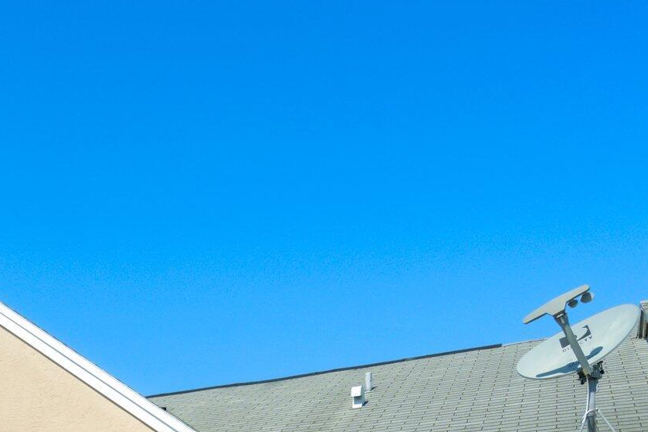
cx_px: 58
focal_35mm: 47
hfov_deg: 38.8
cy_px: 526
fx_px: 846
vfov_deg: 25.5
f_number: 6.3
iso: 320
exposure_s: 1/1000
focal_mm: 19
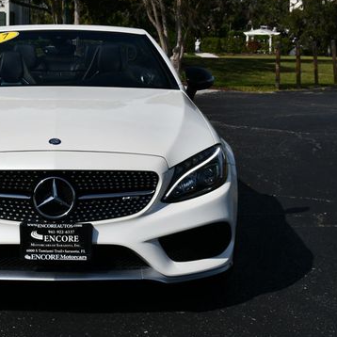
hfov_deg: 22.4
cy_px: 142
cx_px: 61
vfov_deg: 22.7
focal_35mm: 76
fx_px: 837
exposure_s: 1/500
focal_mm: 25
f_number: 11
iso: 100
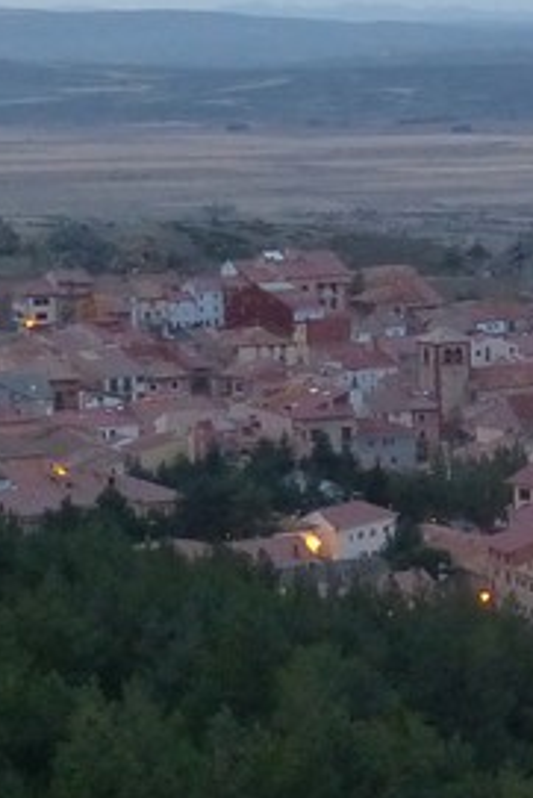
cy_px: 250
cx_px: 1013
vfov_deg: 14.8
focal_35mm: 138
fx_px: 3061
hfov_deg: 9.4
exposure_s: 1/20
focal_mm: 5.4
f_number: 3.5
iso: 400
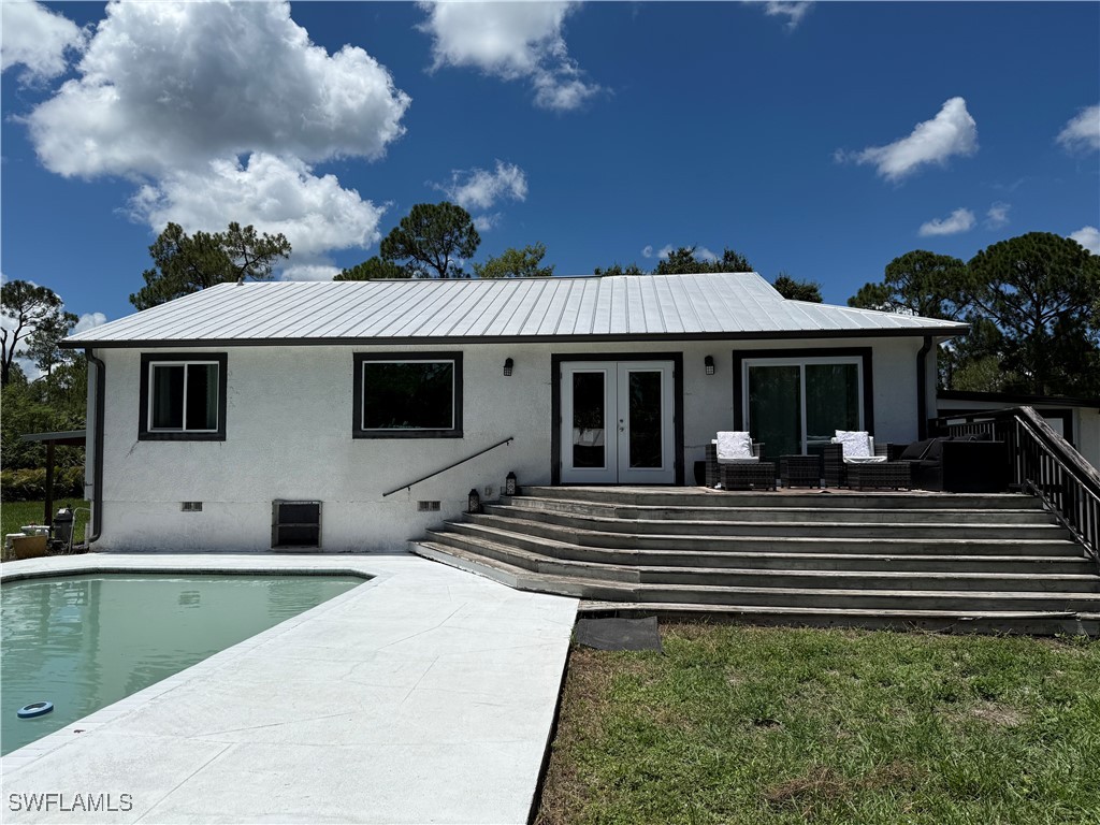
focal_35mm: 24
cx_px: 550
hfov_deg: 71.6
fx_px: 763
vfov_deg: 56.8
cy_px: 412
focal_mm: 6.76
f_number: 1.78
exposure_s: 1/14286
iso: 80
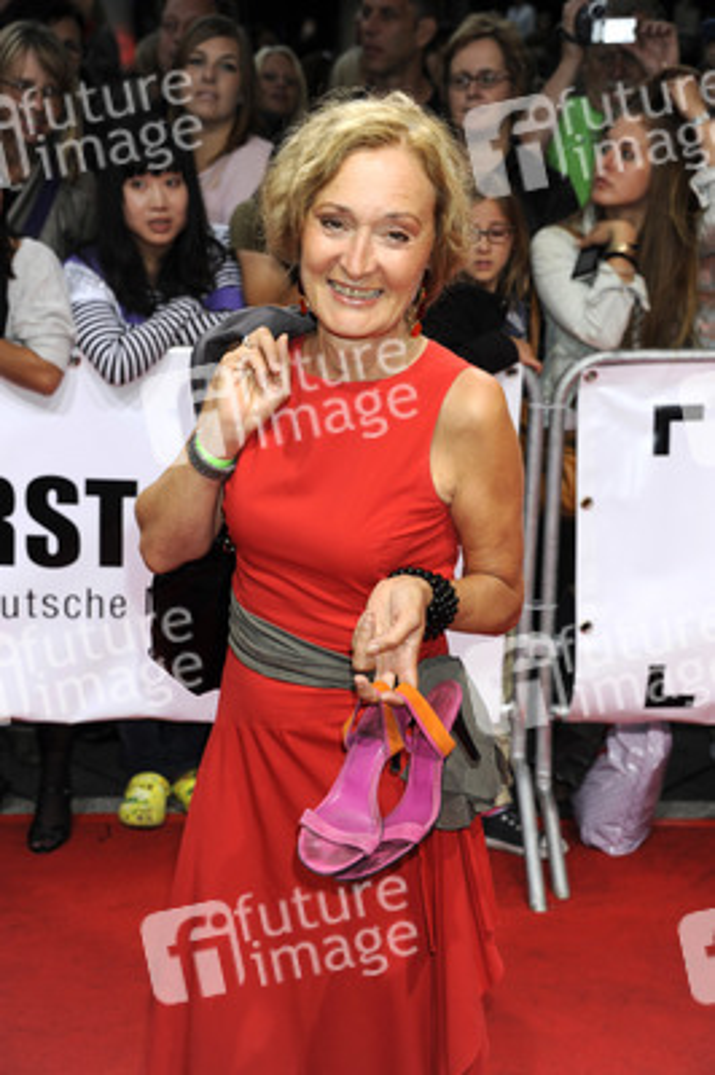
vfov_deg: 32.4
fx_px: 1850
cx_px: 358
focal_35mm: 62
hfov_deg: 21.9
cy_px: 538
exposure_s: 1/160
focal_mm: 62
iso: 400
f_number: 6.3
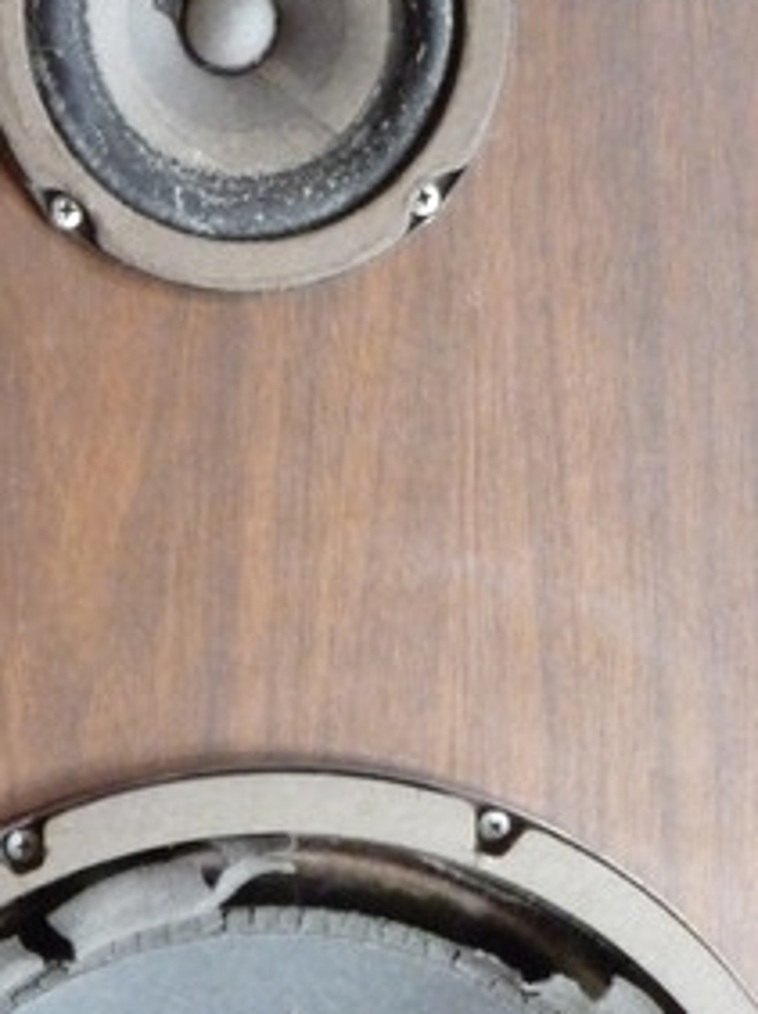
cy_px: 752
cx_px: 212
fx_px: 3655
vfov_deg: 15.7
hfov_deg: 11.8
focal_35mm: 125
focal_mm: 7.8
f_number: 3
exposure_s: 1/40
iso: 800
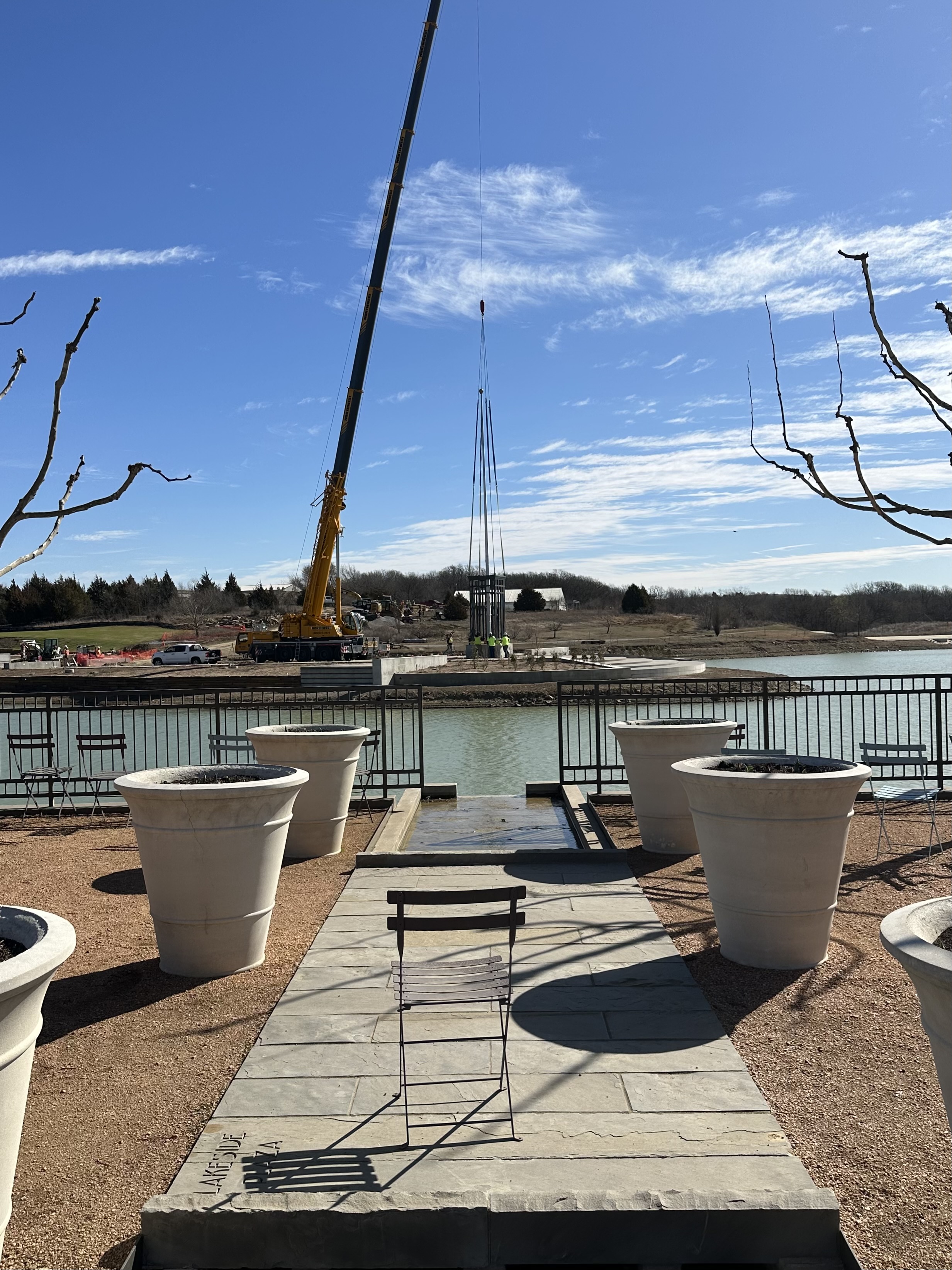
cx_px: 476
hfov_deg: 56.8
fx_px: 880
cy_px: 635
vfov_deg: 71.6
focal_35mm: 24
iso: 80
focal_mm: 6.86
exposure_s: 1/7576
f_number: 1.78
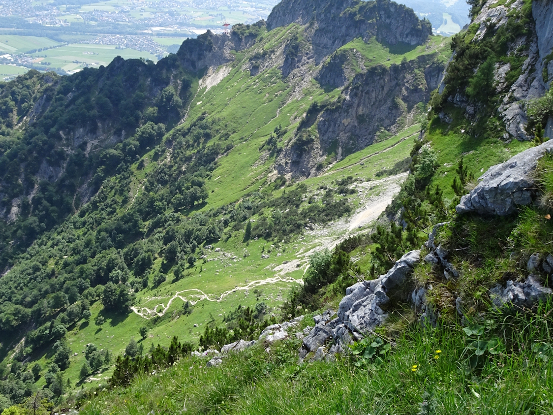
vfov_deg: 35.1
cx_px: 264
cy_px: 197
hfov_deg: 45.8
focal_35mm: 41
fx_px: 655
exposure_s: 1/400
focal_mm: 4.1
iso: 80
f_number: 3.5
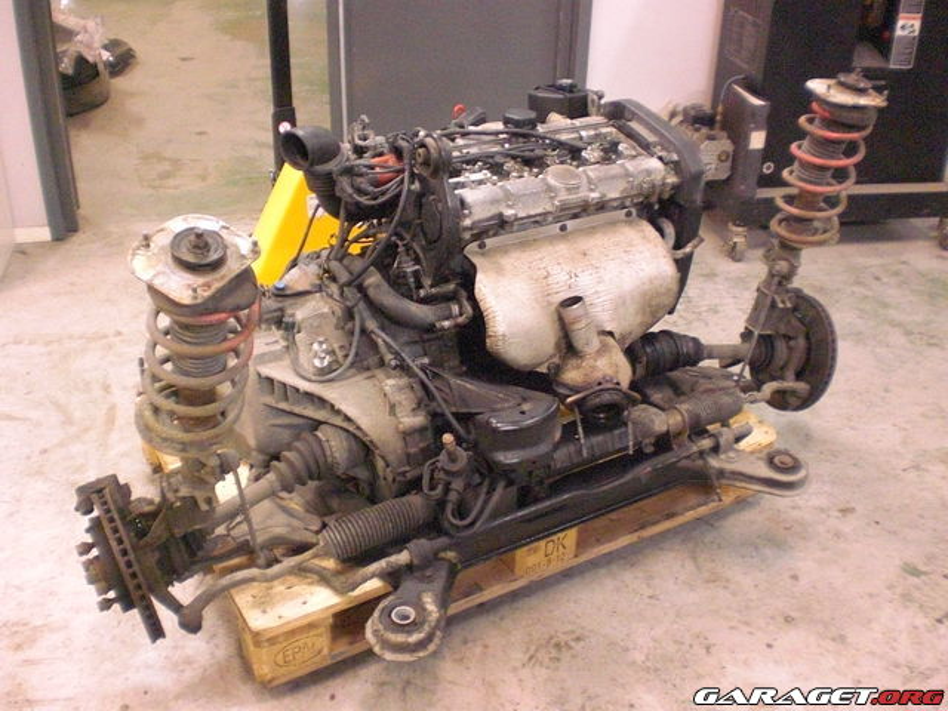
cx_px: 474
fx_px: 986
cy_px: 356
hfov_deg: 51.4
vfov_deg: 39.7
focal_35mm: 36
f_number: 3.1
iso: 800
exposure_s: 1/40
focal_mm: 6.3
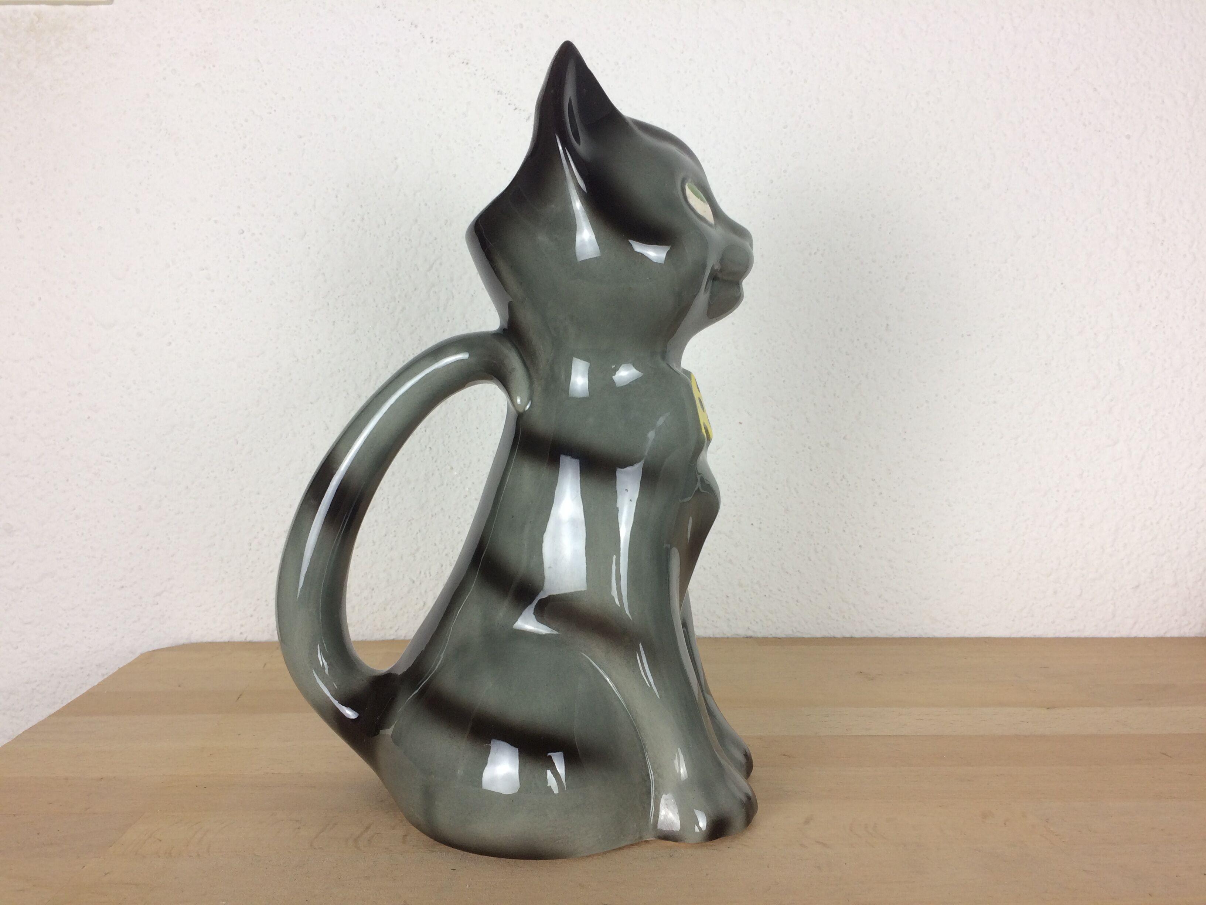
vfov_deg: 48.2
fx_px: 1010
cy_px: 452
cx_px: 603
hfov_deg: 61.7
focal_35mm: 29
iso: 40
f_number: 2.2
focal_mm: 4.15
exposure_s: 1/50
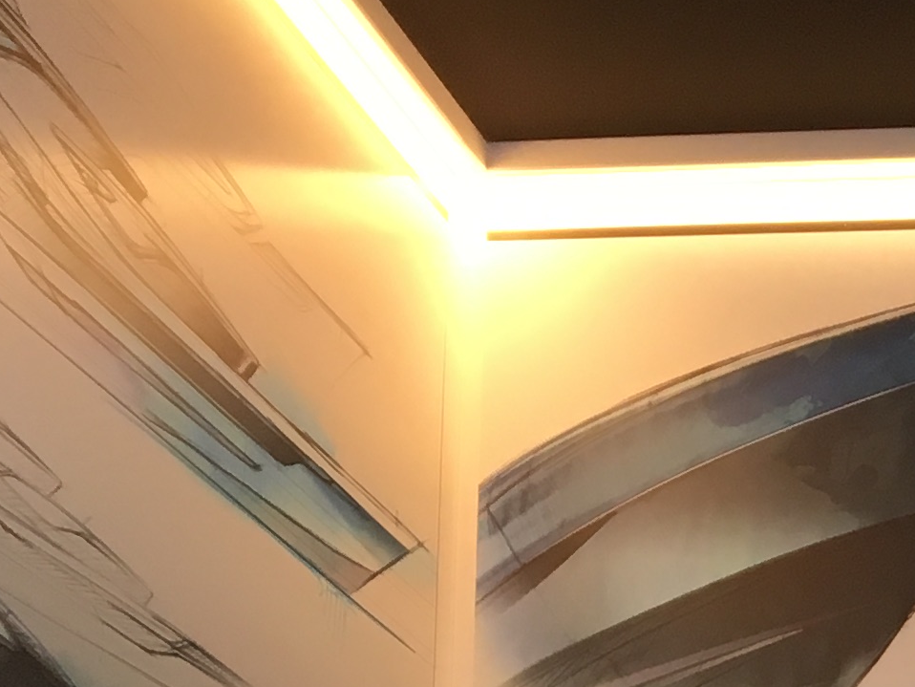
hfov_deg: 14.6
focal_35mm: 122
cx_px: 1535
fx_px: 3226
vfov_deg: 11.4
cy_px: 1204
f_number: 2.2
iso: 25
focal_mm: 4.15
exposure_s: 1/33
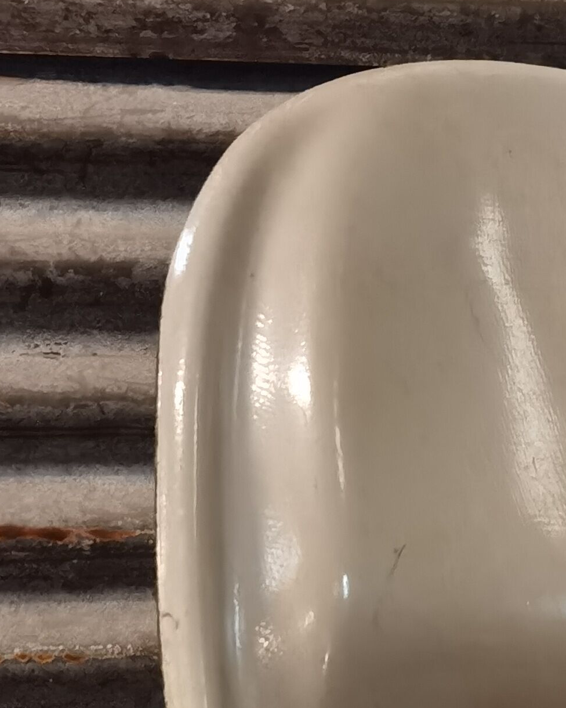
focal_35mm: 95
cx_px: 989
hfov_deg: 14.4
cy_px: 827
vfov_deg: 19.1
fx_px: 1989
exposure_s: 1/25
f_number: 1.9
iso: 640
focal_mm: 6.71
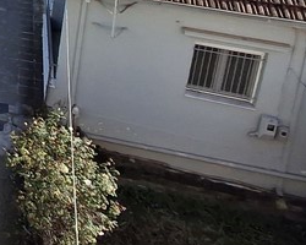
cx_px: -187
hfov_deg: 22.5
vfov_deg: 20.5
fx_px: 580
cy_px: -121
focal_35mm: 64
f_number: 2.2
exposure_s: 1/2160
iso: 40
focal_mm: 1.64
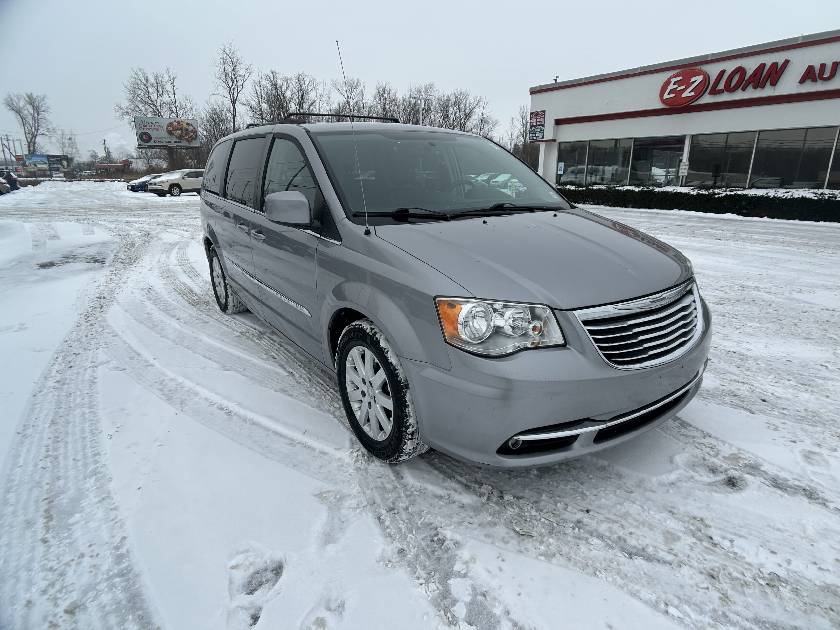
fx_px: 631
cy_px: 315
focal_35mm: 26
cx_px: 420
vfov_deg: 53.1
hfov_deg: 67.3
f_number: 1.5
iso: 50
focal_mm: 5.7
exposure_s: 1/1252
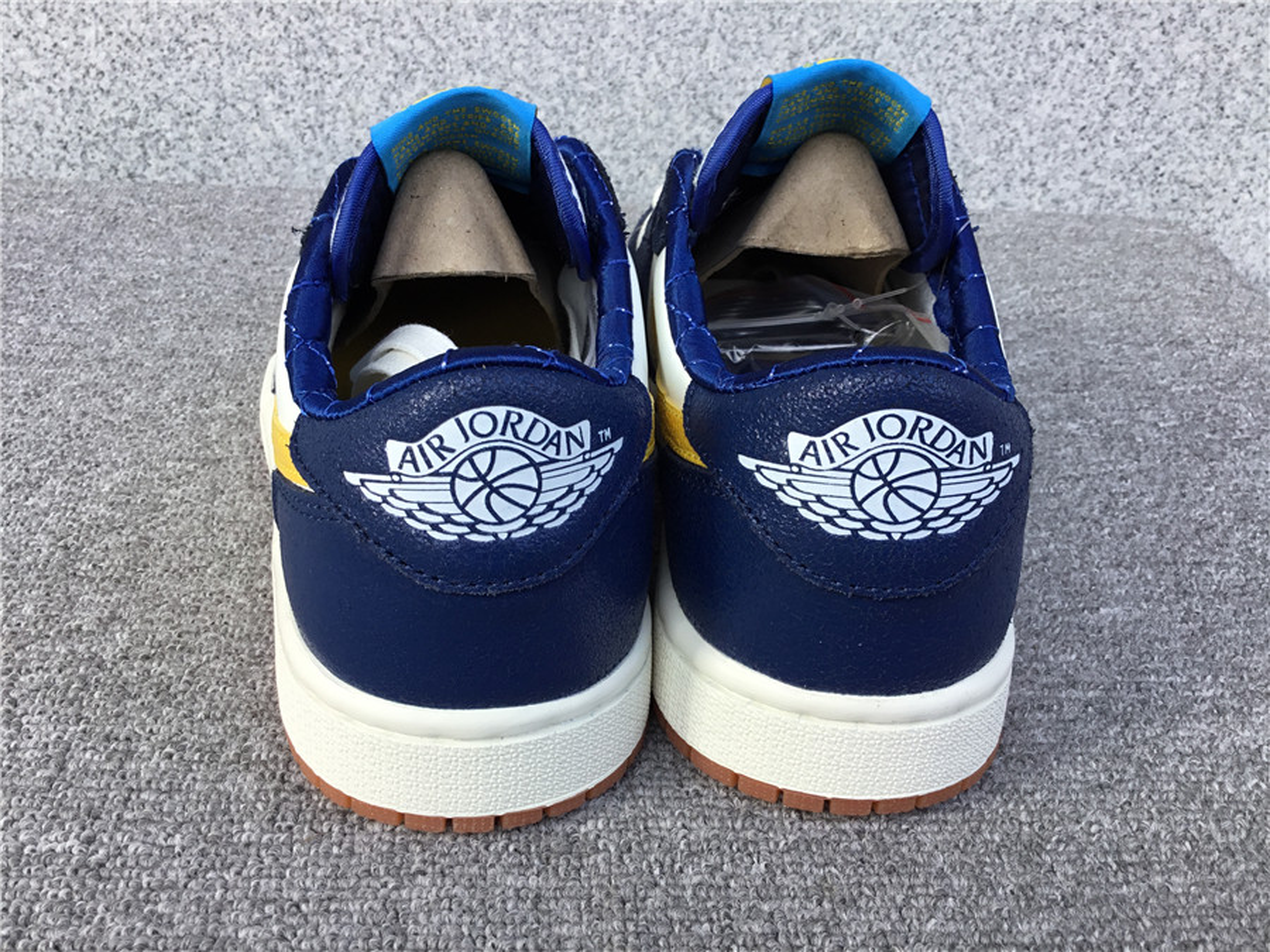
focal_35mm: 31
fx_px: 1137
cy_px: 476
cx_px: 635
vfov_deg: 45.4
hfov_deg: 58.4
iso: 25
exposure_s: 1/112
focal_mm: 3.3
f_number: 2.4
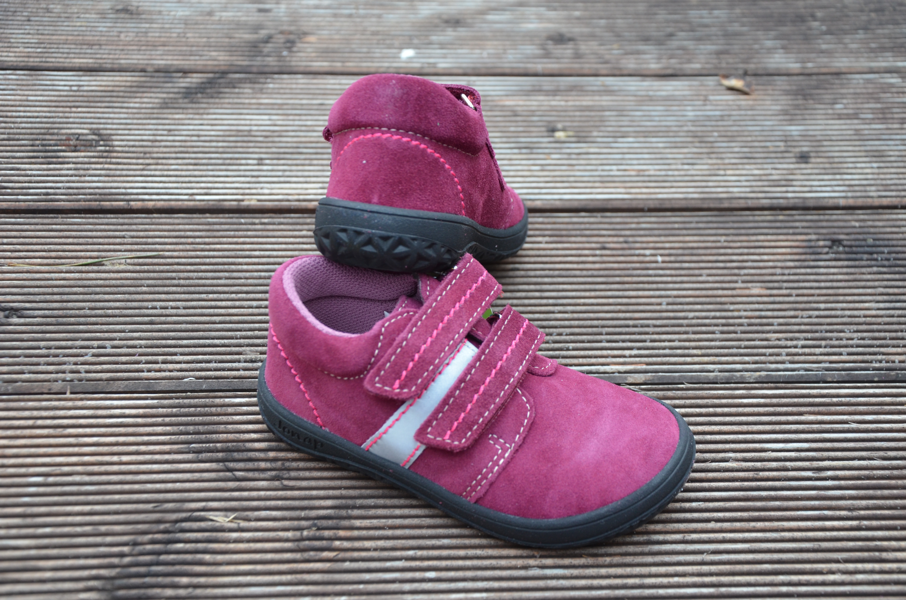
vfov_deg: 22.5
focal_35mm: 60
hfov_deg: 33.5
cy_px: 300
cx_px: 453
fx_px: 1507
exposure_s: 1/100
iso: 400
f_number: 5
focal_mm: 40
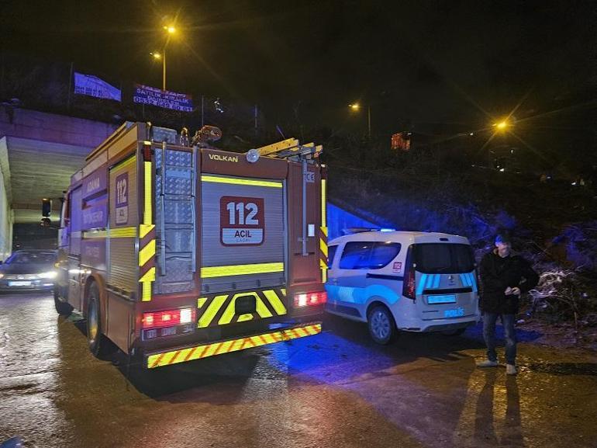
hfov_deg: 73.9
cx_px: 298
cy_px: 224
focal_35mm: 23
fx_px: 397
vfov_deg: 58.9
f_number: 1.7
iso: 640
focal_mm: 6.3
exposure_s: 1/33.3
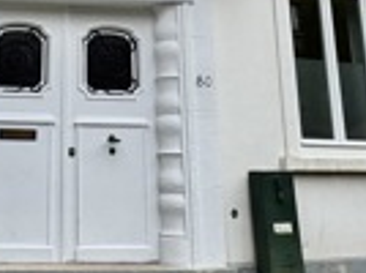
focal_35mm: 67
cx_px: 46
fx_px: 707
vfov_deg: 20.2
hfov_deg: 28.1
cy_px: -74
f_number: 2.2
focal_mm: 2.22
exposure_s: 1/272
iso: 40
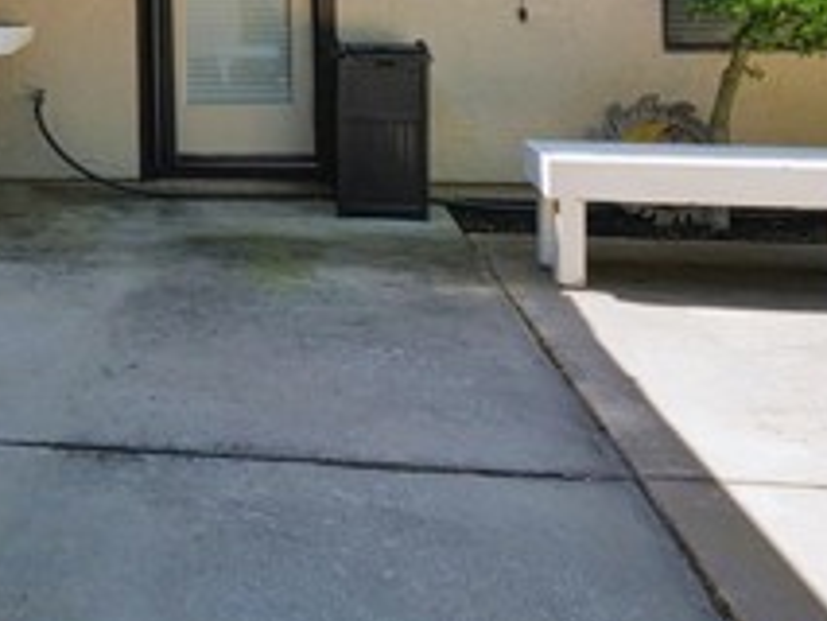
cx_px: 186
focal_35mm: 42
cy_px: -4
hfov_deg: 43.1
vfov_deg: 31.7
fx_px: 1004
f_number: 4.5
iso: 250
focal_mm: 7
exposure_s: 1/400
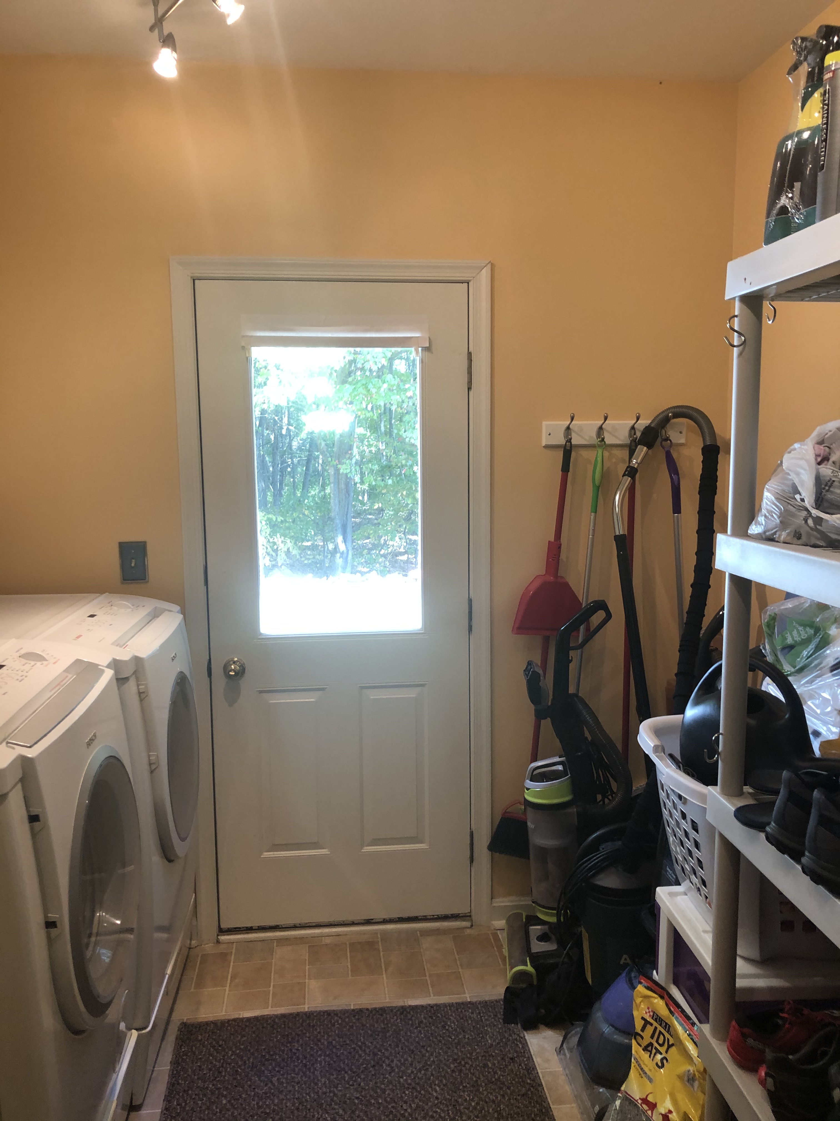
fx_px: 906
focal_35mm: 28
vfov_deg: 63.4
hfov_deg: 49.7
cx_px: 420
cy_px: 560
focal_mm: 3.99
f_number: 1.8
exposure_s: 1/24
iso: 40
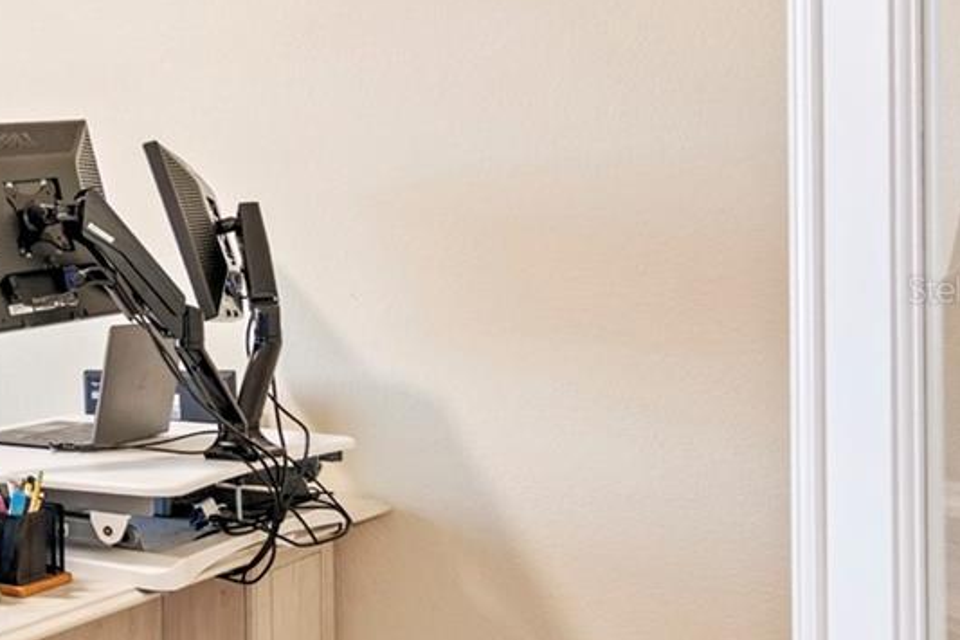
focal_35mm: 48
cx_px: -373
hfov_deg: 29.9
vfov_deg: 28.0
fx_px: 1280
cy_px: 288
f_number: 4
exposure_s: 1/15
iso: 360
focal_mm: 16
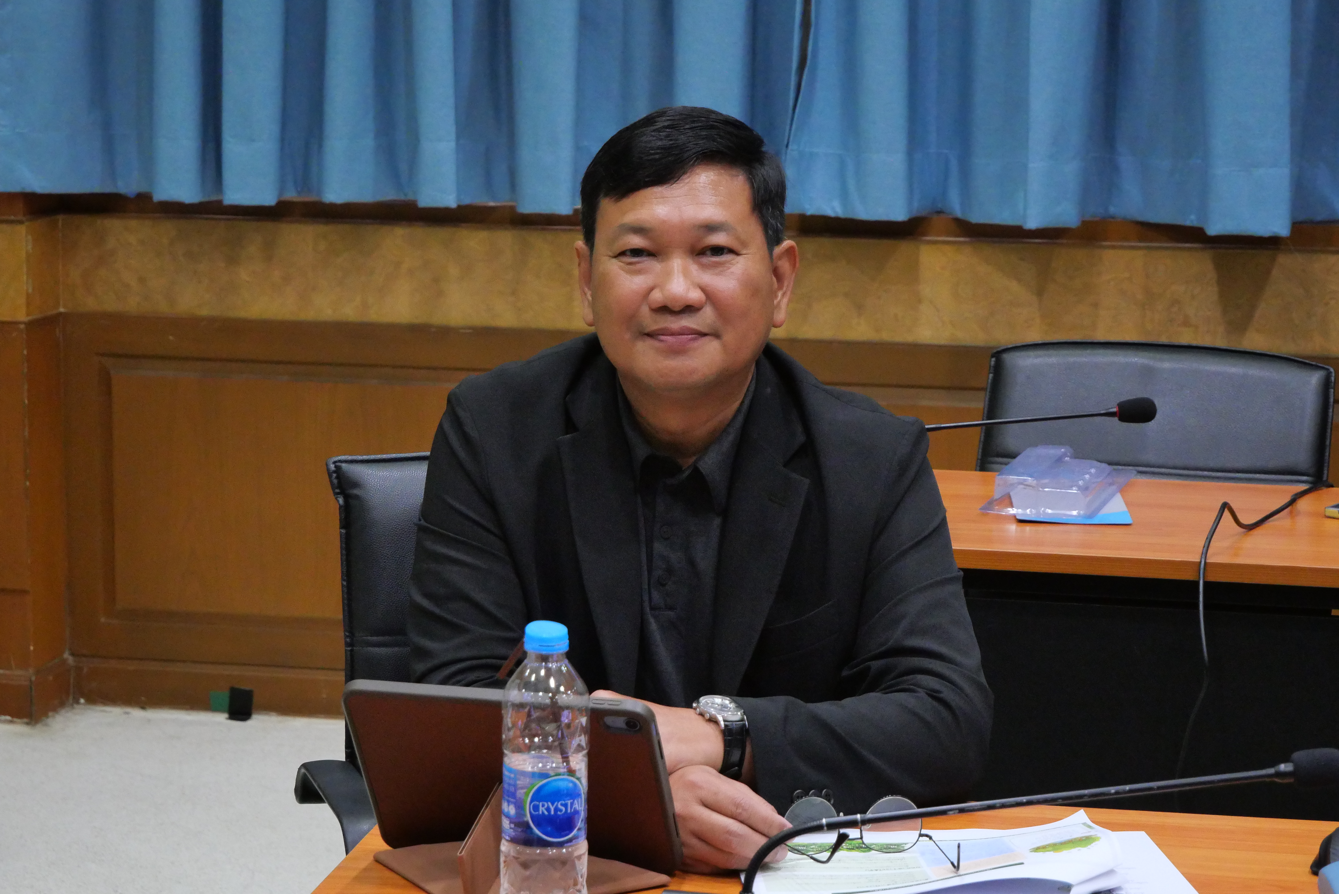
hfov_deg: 24.5
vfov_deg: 16.5
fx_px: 3089
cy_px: 447
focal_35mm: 83
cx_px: 670
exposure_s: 1/100
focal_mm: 40
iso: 3200
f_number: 5.5
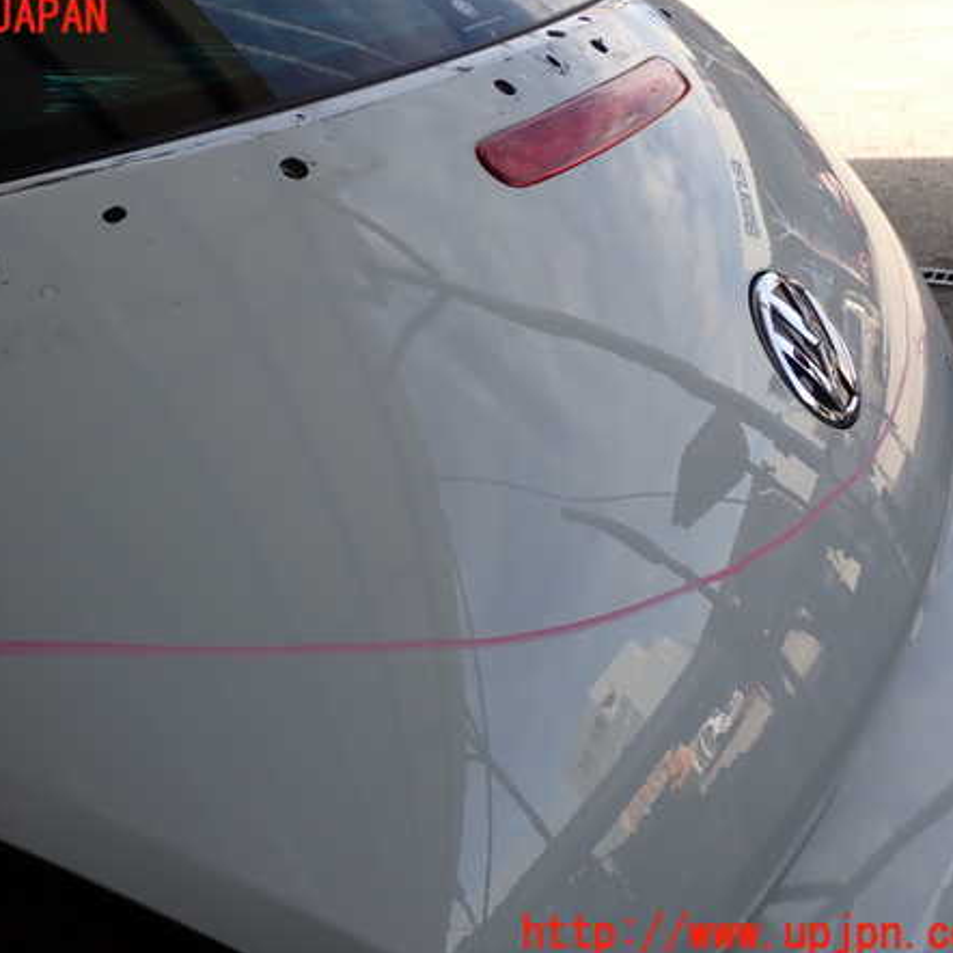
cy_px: 476
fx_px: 1121
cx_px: 362
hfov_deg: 45.7
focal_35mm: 36
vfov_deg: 46.0
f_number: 3.2
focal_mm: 5.4
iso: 100
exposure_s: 1/320
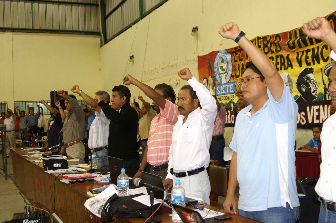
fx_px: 392
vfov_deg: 31.8
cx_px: 168
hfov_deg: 46.4
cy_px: 112
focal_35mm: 42
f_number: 2.8
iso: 400
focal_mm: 28
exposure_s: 1/60
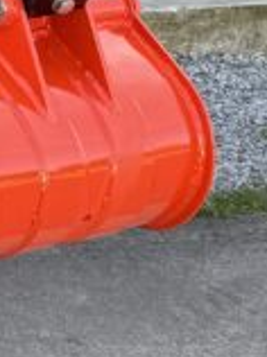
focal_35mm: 156
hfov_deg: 8.2
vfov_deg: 12.3
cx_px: -511
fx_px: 1609
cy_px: -102
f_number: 1.78
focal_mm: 6.76
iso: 80
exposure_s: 1/416
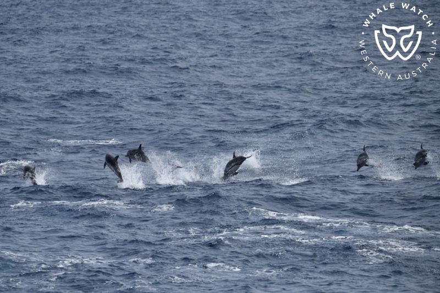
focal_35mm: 320
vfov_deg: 4.3
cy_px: 146
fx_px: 3910
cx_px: 220
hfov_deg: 6.4
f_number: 5.6
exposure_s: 1/8000
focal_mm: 320
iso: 800
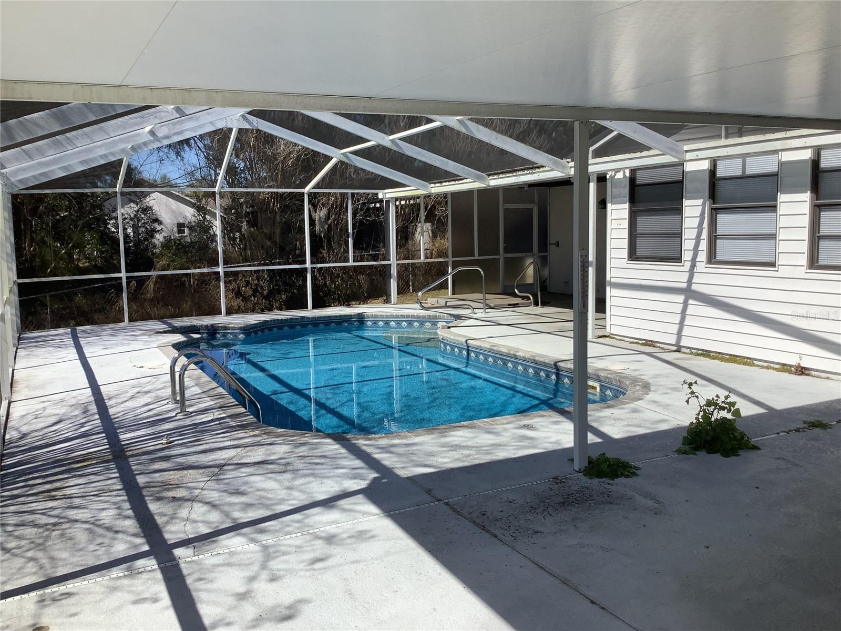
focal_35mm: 31
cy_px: 316
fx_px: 753
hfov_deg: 58.4
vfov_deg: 45.4
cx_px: 420
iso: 25
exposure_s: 1/1274
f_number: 2.4
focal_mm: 3.3
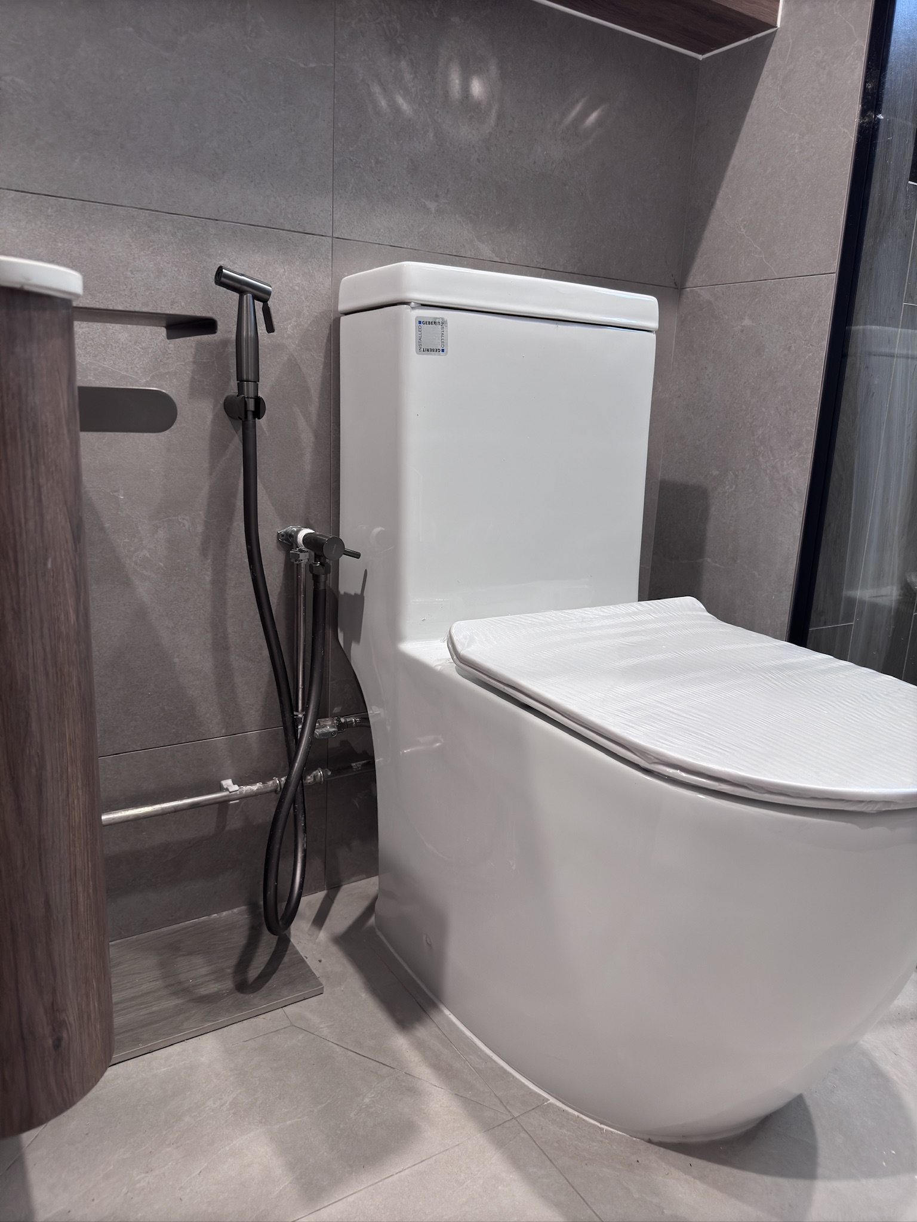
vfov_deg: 71.6
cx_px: 458
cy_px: 611
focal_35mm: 24
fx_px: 848
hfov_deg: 56.8
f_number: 1.78
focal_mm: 6.76
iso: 160
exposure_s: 1/50
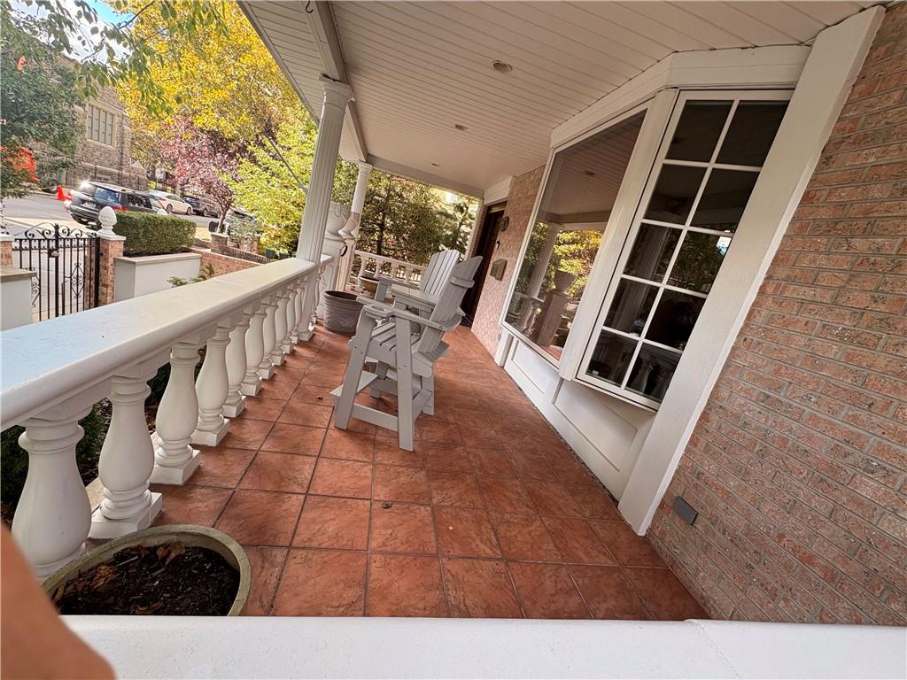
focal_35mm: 14
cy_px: 340
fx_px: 367
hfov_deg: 102.1
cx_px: 454
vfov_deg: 85.7
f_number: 2.2
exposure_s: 1/99
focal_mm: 2.22
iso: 64
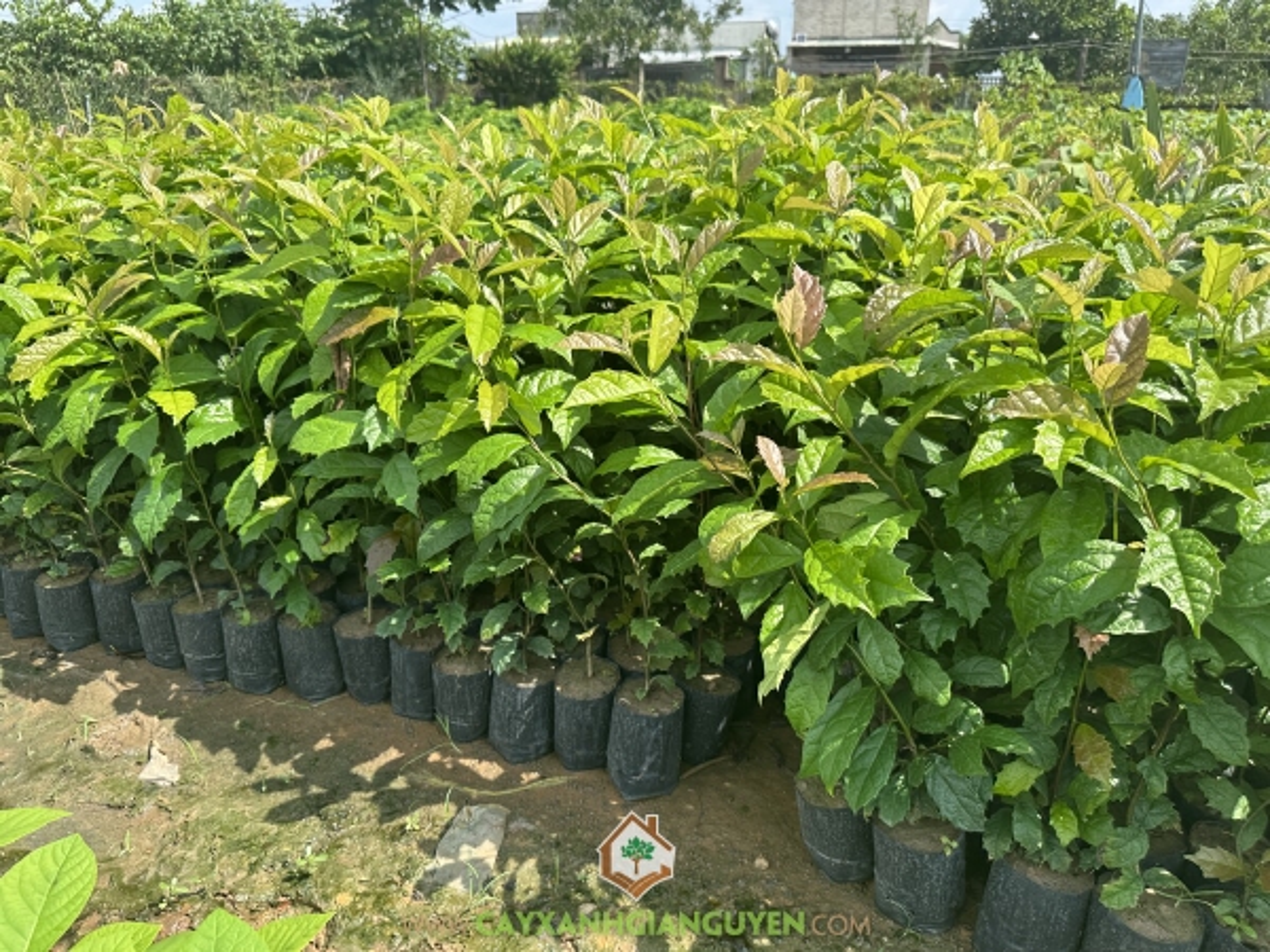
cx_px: 635
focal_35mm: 24
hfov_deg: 71.6
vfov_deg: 56.8
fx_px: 881
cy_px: 476
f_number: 1.78
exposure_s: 1/1812
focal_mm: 6.86
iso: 80
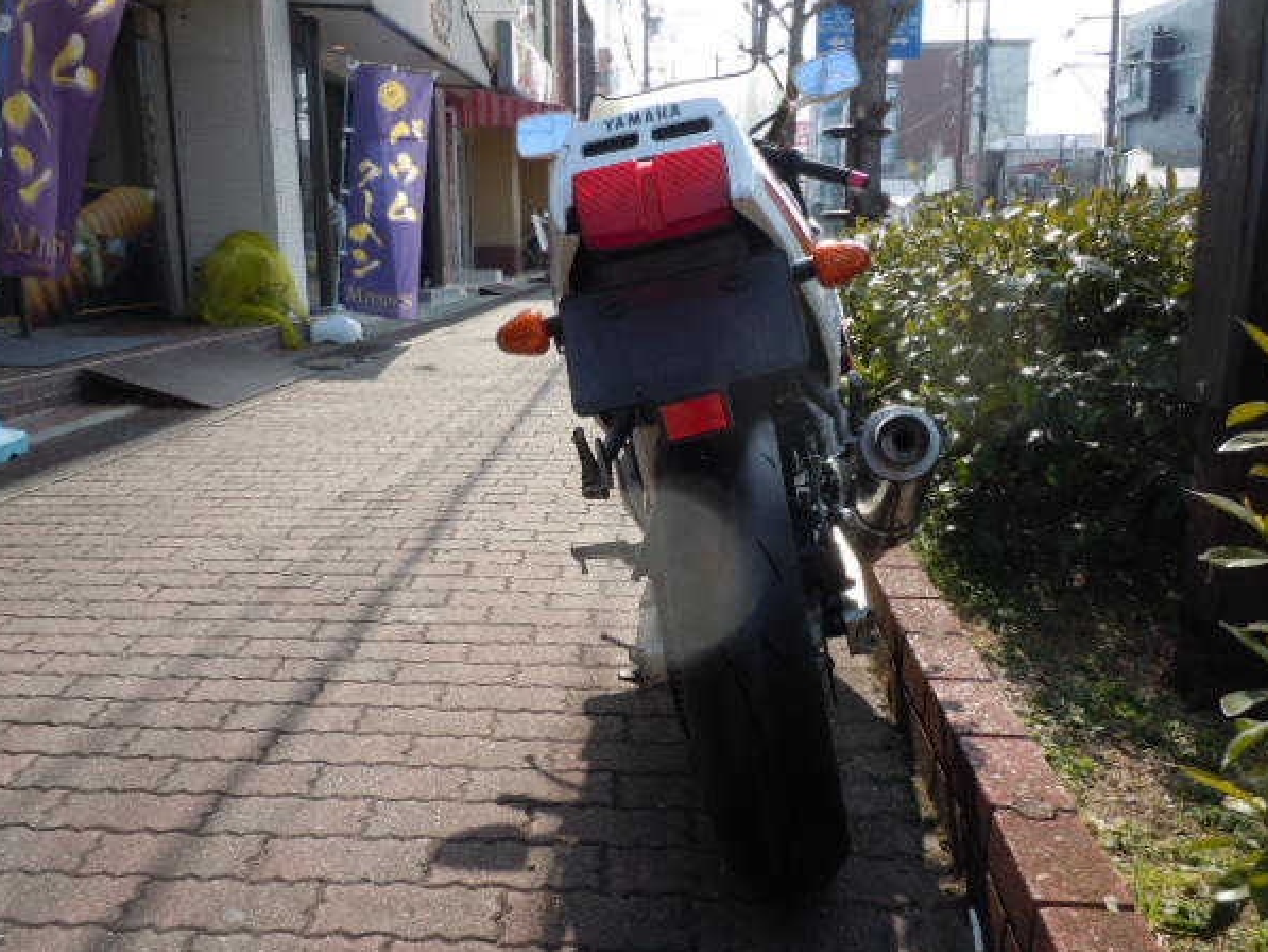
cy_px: 484
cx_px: 633
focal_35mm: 30
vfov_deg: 46.8
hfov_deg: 60.0
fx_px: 1099
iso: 100
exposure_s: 1/400
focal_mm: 5
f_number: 3.7
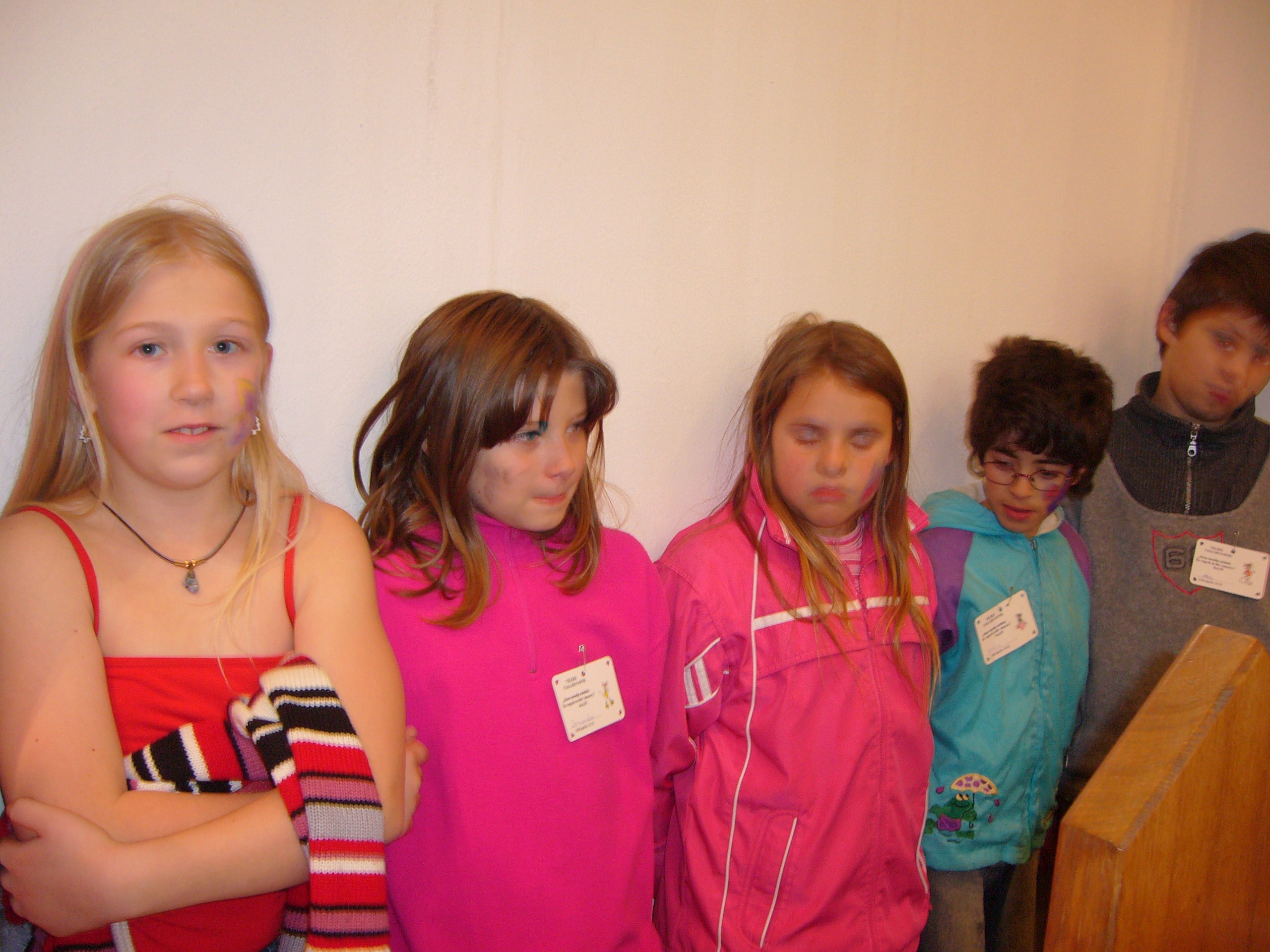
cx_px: 635
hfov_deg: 52.6
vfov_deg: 40.7
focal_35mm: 35
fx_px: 1284
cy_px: 476
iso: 100
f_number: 2.8
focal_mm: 5.8
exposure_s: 1/8
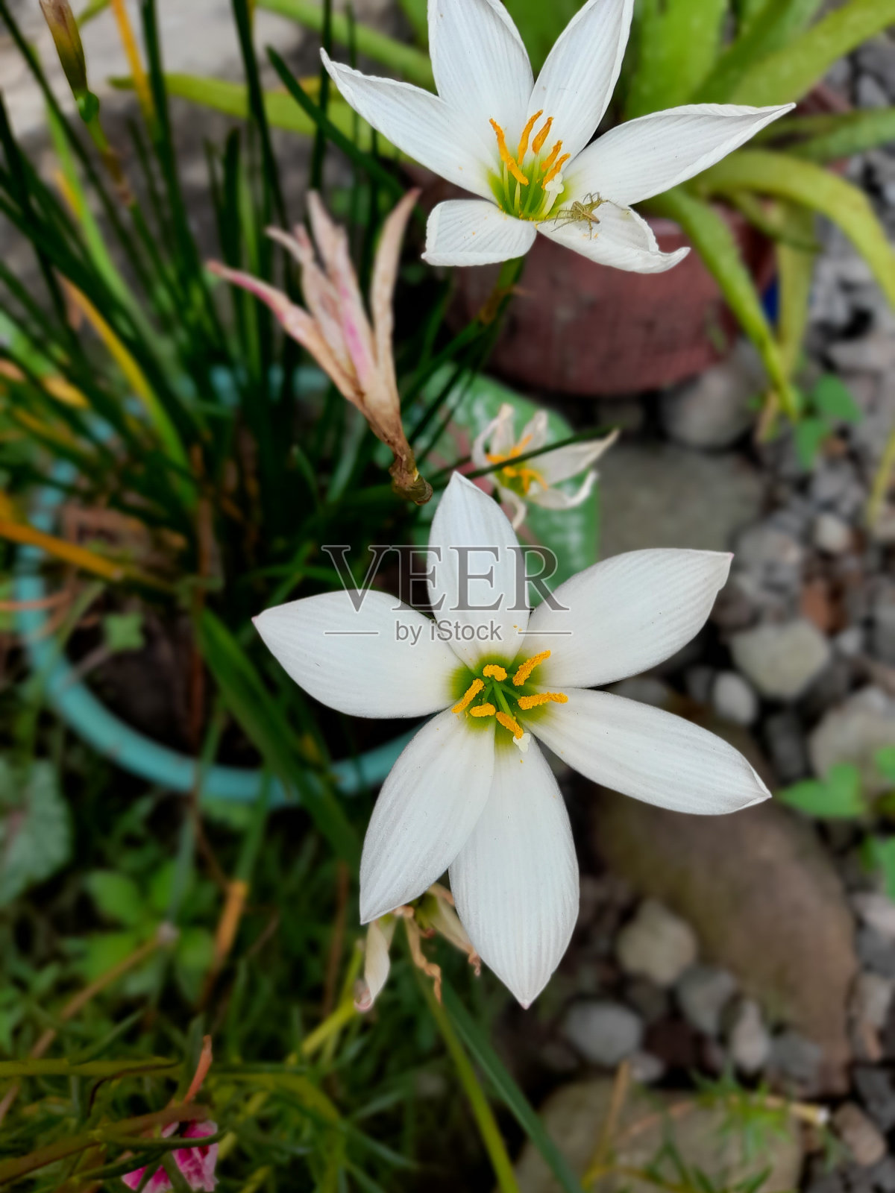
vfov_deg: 69.4
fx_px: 862
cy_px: 596
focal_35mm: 25
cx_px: 448
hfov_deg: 54.9
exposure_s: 1/144
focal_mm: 4.6
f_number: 2
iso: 20
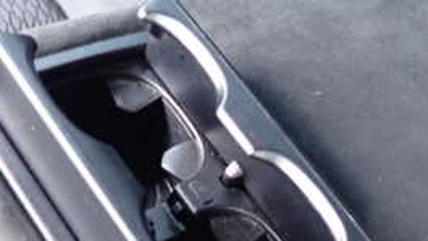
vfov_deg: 16.1
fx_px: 840
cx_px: 284
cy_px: 222
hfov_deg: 28.4
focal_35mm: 74
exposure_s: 1/10
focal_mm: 5.4
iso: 800
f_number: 2.3
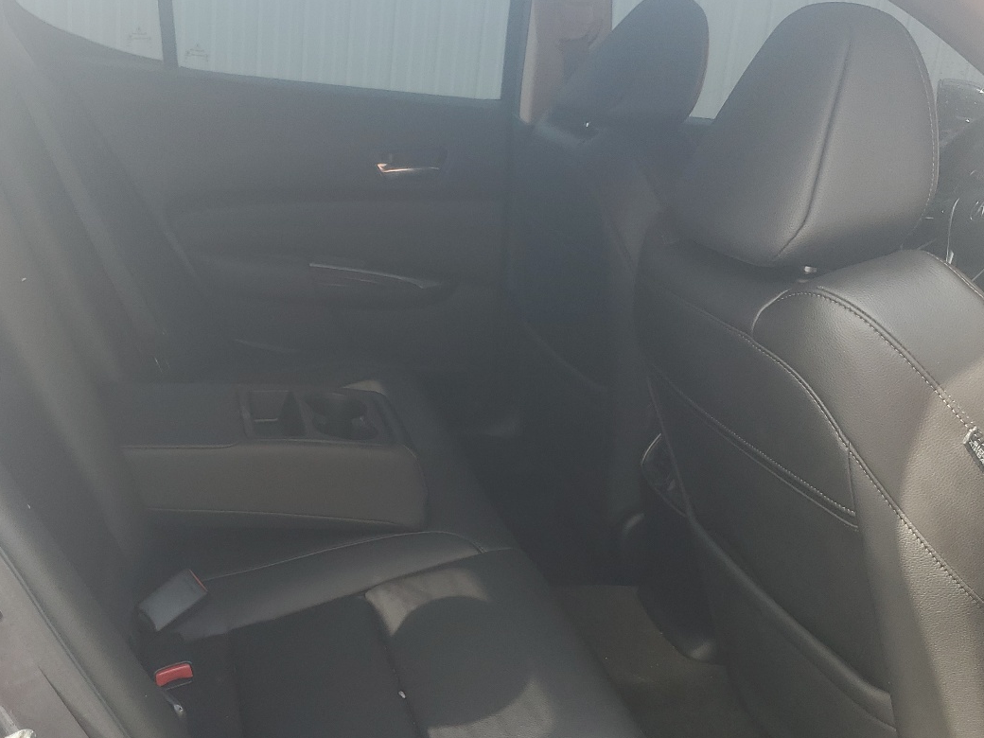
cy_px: 411
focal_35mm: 40
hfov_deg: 46.3
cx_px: 360
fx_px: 1137
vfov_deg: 35.9
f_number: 1.5
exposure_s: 1/200
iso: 50
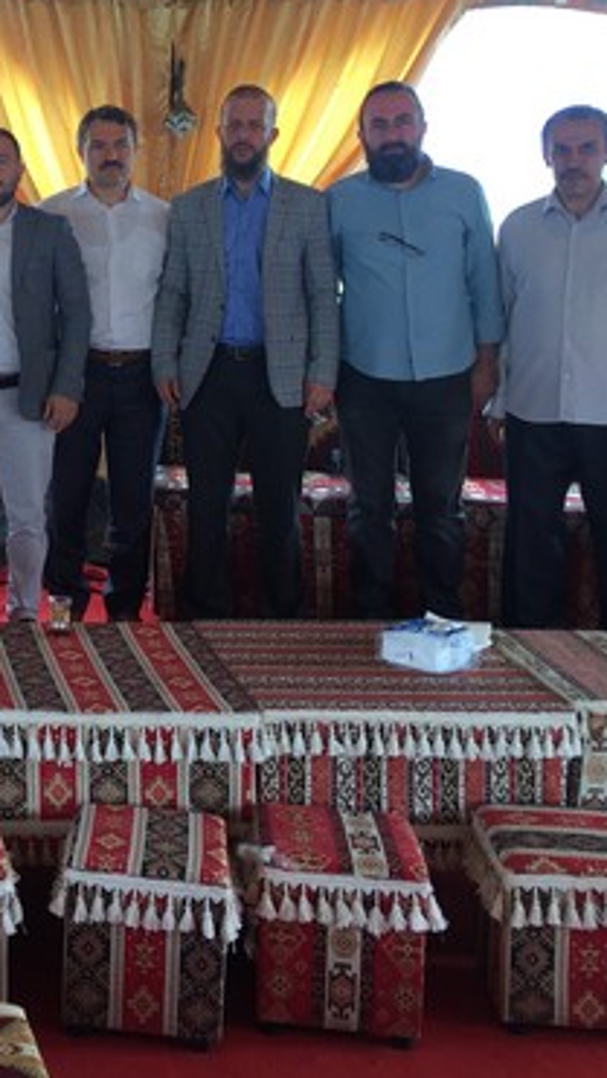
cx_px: -122
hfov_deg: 19.8
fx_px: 1629
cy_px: 372
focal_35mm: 57
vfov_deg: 36.3
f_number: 2.2
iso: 40
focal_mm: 4.15
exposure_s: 1/100
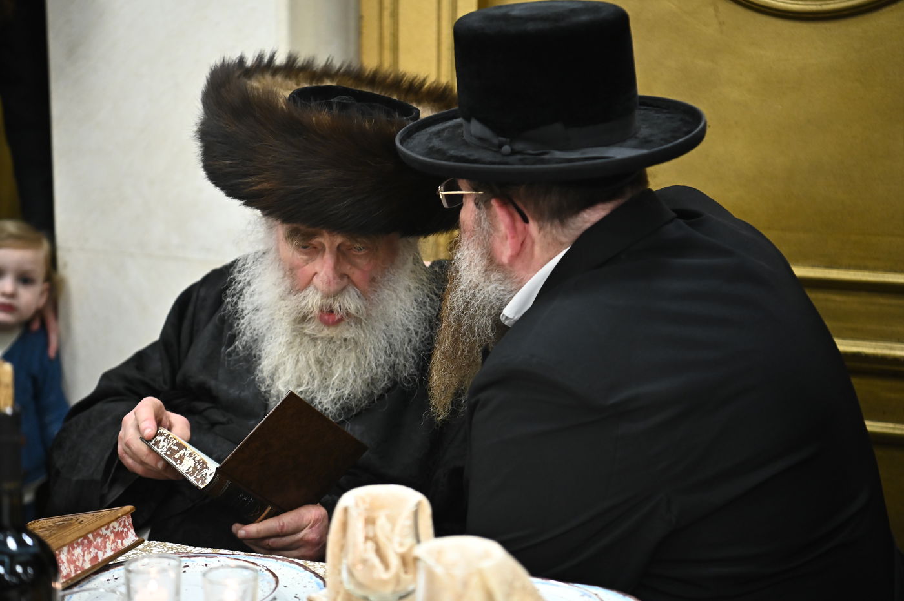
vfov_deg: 19.4
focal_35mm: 70
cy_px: 300
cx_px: 452
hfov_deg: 28.9
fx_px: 1756
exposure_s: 1/200
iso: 3200
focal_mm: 70
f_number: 3.2
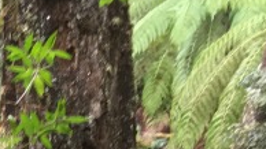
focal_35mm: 163
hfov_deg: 11.6
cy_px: 323
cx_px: -291
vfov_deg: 7.1
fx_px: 1149
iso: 50
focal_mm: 4.15
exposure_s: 1/33
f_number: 2.2
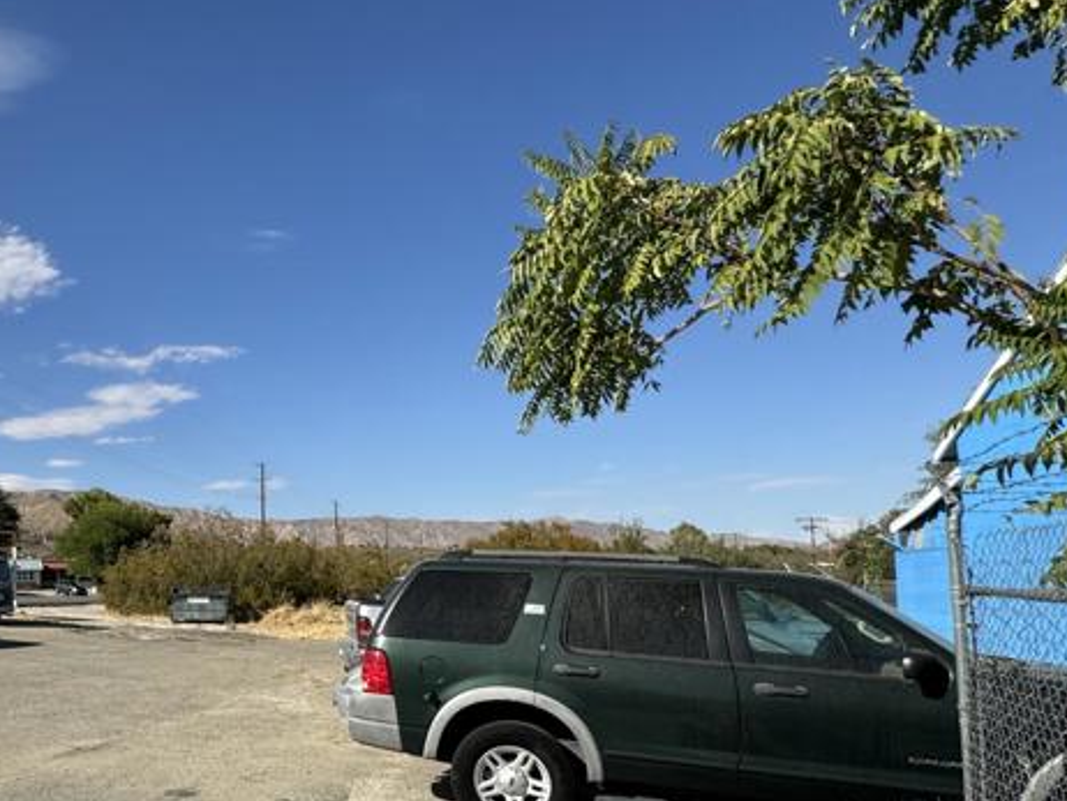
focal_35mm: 31
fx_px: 956
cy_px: 510
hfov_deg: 51.0
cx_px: 90
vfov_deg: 45.0
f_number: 2.2
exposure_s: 1/2584
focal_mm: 2.22
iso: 50
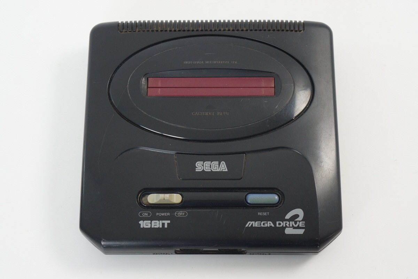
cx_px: 209
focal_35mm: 75
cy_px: 140
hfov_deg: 27.0
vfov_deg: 18.2
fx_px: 871
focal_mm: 50
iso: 1250
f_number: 6.3
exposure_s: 1/80
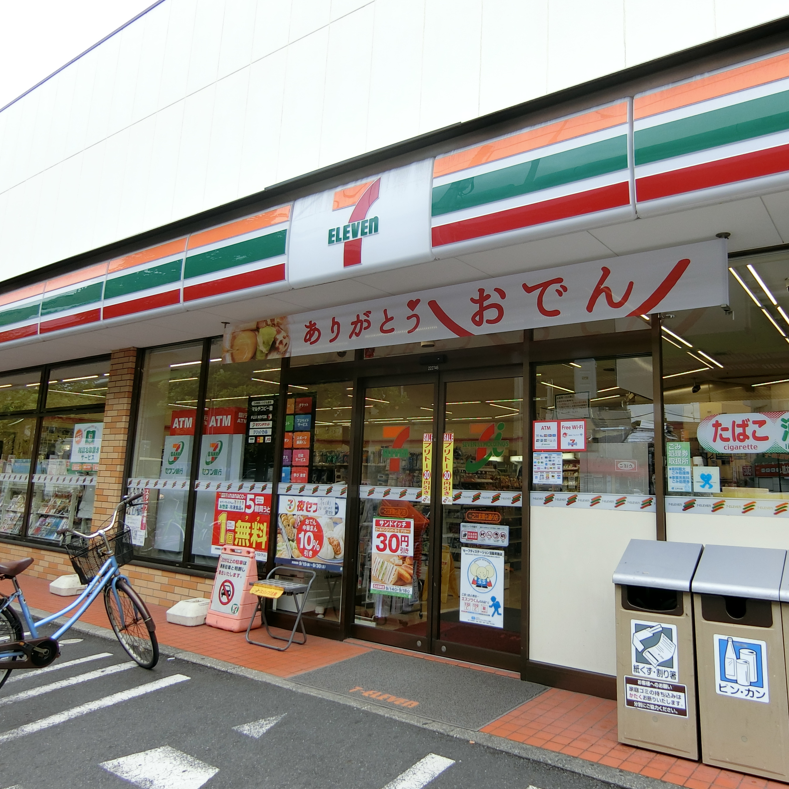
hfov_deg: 62.5
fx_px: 645
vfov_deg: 62.8
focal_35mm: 25
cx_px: 460
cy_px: 353
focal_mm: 4.06
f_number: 2.7
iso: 80
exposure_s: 1/160
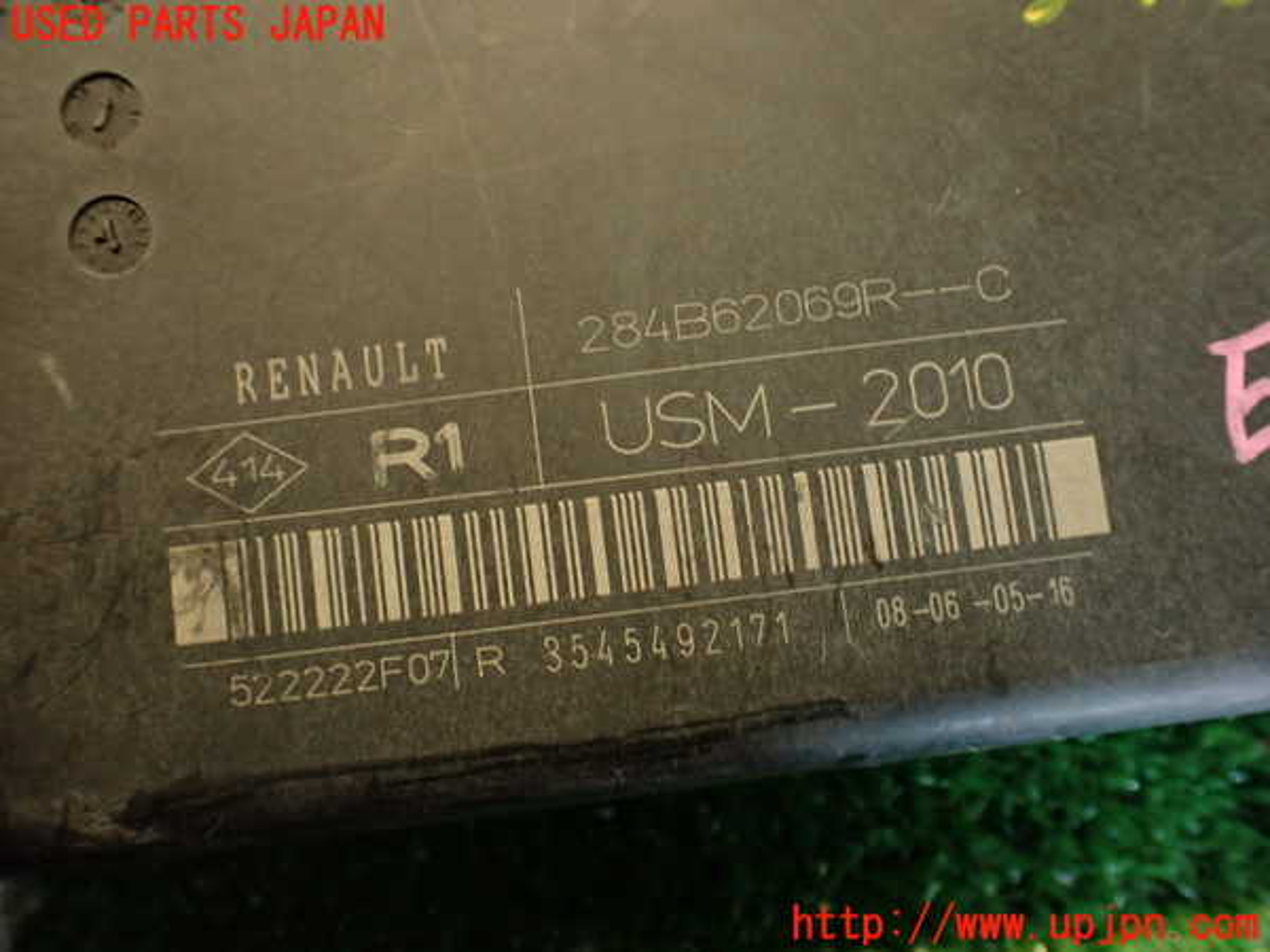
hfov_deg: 56.8
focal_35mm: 32
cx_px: 635
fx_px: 1174
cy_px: 476
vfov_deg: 44.2
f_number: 2.4
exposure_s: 1/30
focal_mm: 5.79
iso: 500
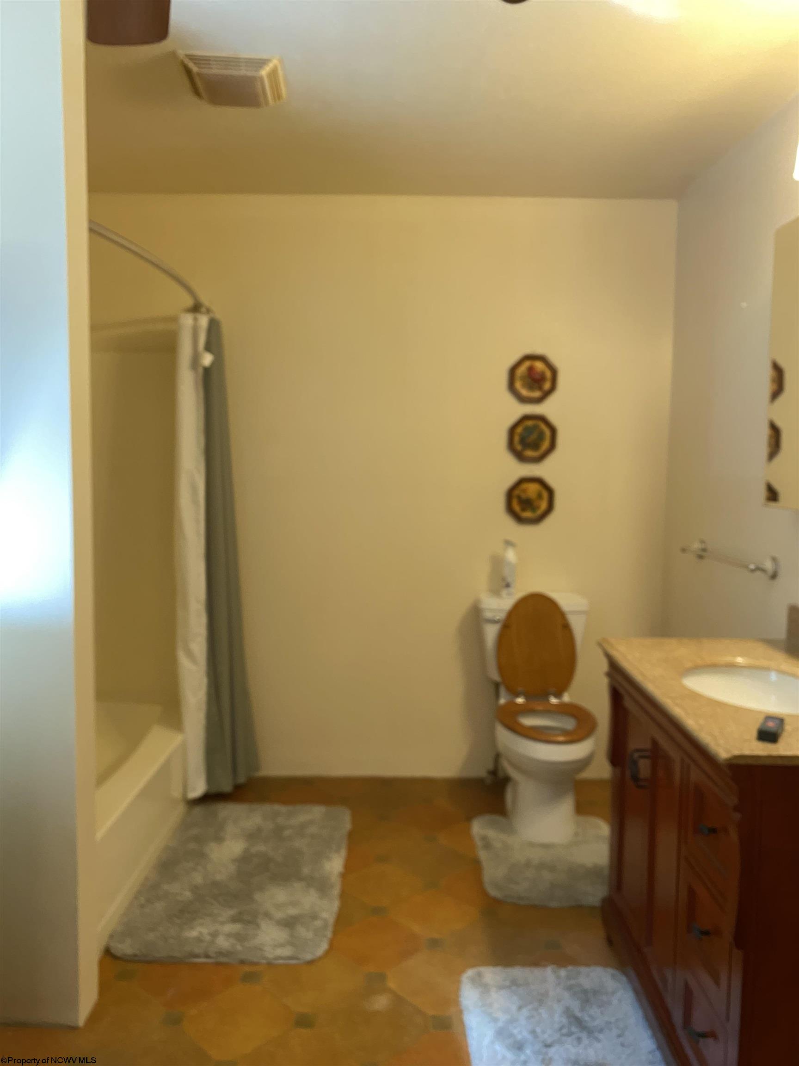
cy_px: 533
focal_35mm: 26
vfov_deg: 67.3
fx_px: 800
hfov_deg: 53.1
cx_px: 400
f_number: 1.8
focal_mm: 4.25
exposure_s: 1/40
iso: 640
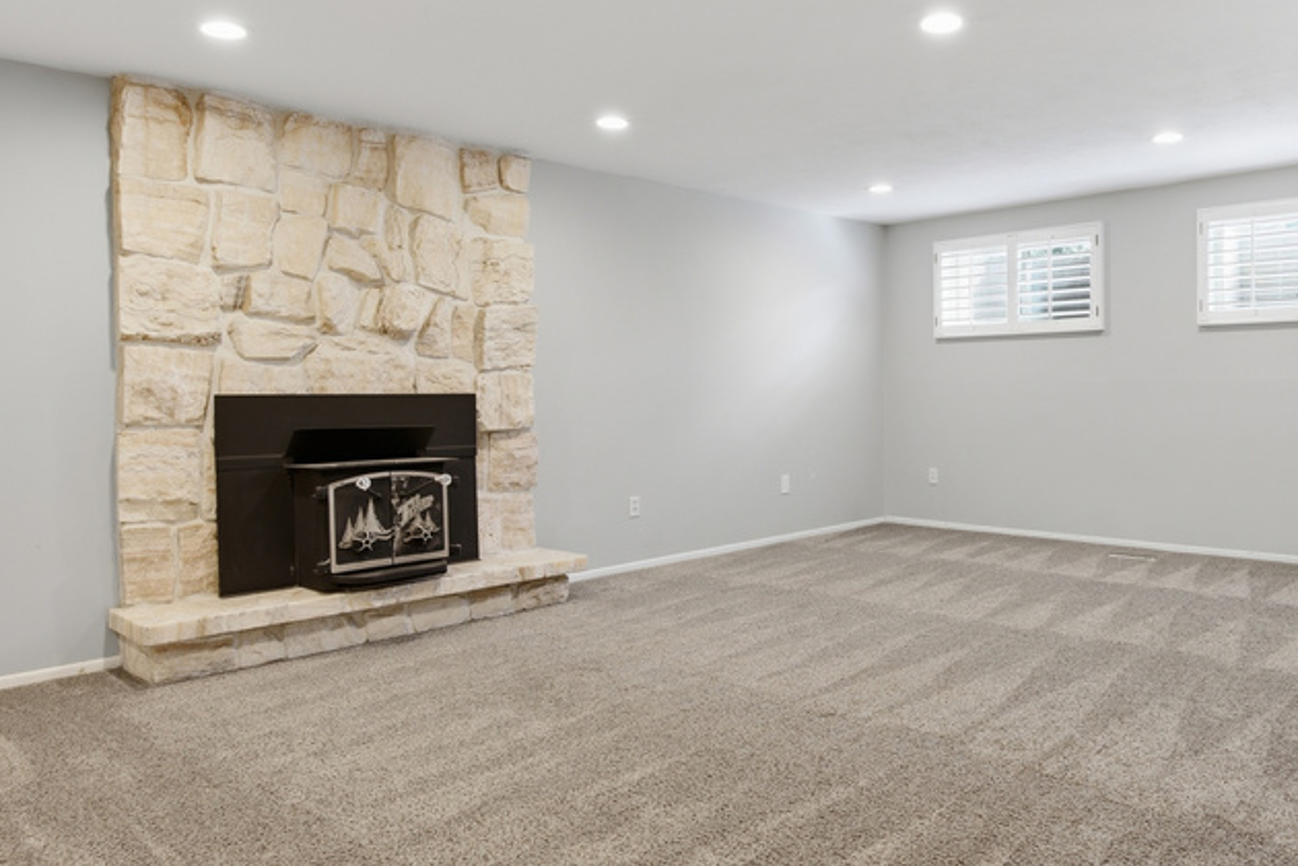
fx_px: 937
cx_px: 801
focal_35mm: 26
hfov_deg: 68.4
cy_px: 409
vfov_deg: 49.5
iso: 250
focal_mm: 16
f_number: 9
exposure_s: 1/25
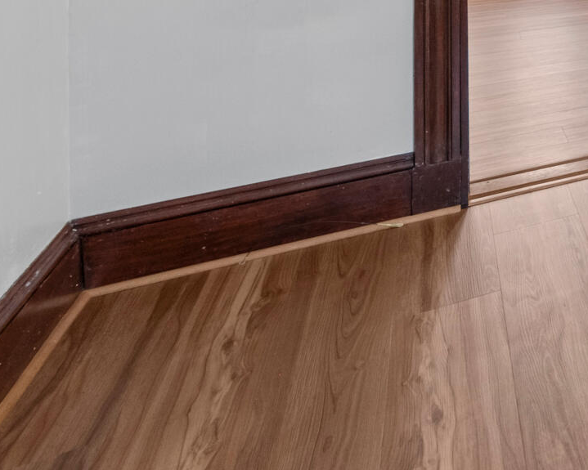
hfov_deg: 21.7
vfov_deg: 26.2
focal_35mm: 47
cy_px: -177
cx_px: 1086
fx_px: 818
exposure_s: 1/6
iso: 500
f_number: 8
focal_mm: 8
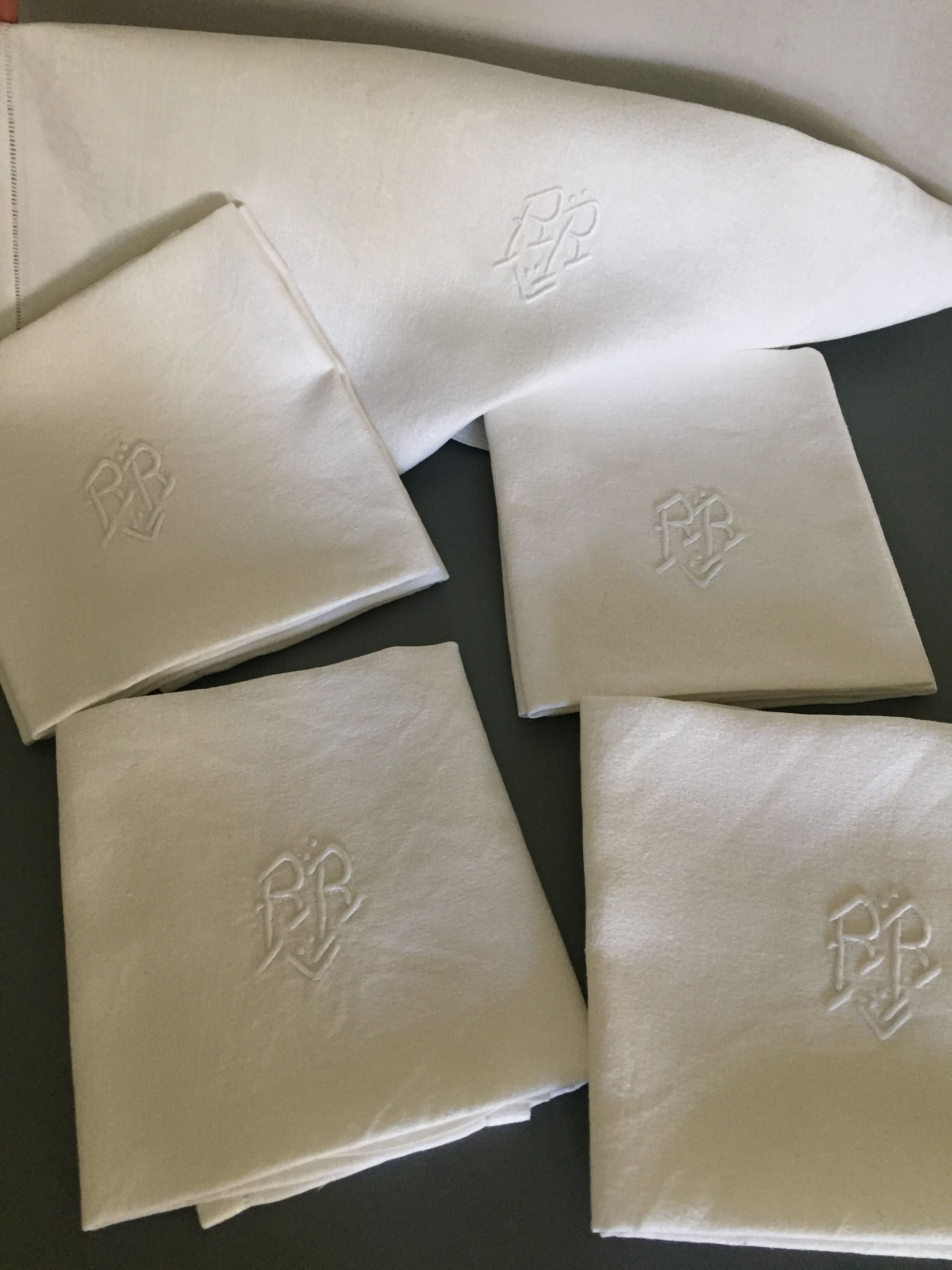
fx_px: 1063
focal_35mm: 29
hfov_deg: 48.2
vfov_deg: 61.7
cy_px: 635
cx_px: 476
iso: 200
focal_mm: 4.15
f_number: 2.2
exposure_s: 1/33
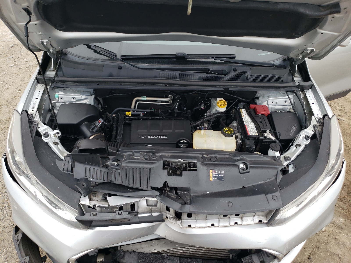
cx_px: 176
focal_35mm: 26
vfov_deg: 53.1
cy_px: 132
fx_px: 264
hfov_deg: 67.3
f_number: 1.5
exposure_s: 1/588
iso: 50
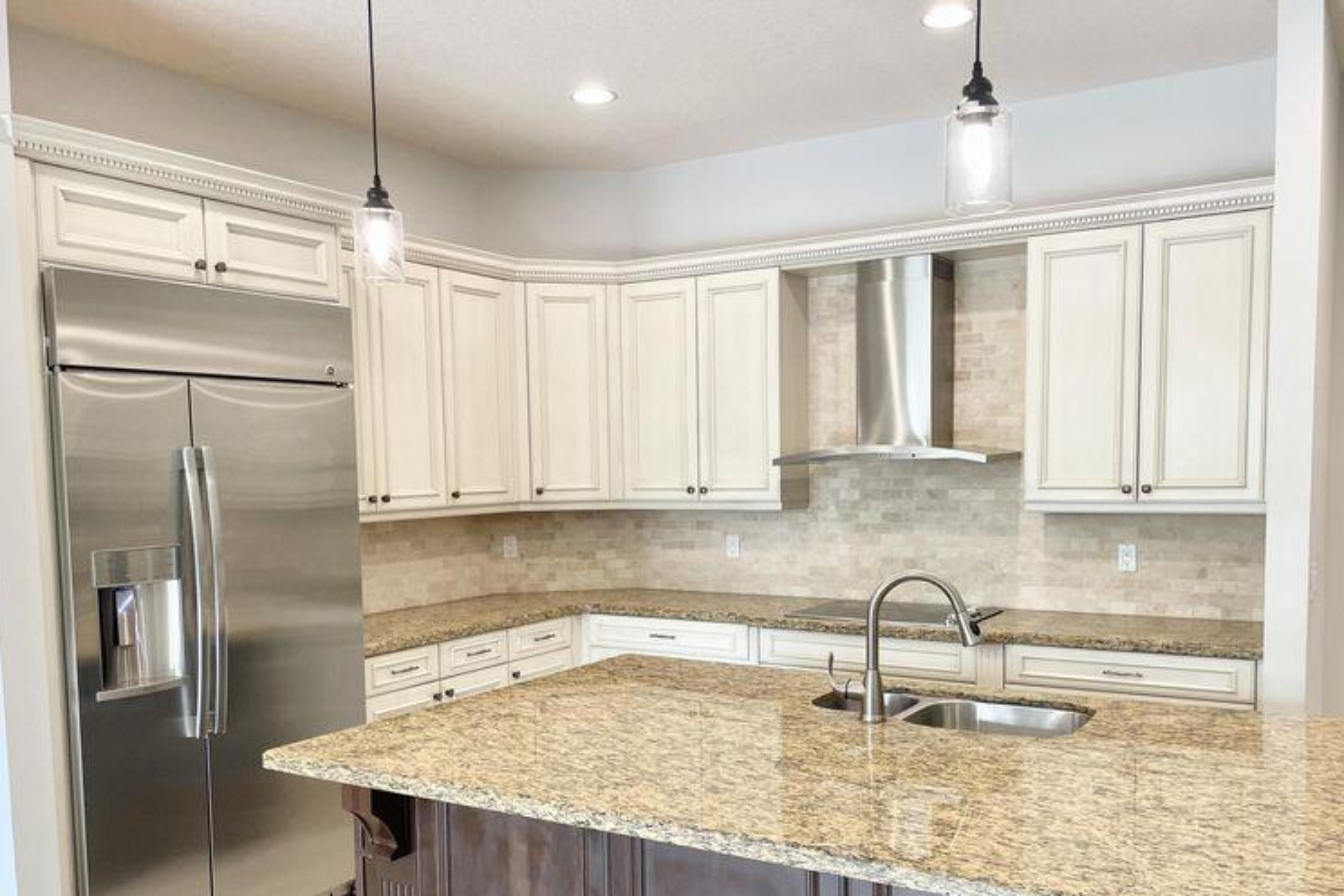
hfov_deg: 60.3
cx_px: 678
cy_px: 564
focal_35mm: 31
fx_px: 1157
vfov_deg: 42.0
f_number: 1.6
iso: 100
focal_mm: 4.2
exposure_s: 1/120
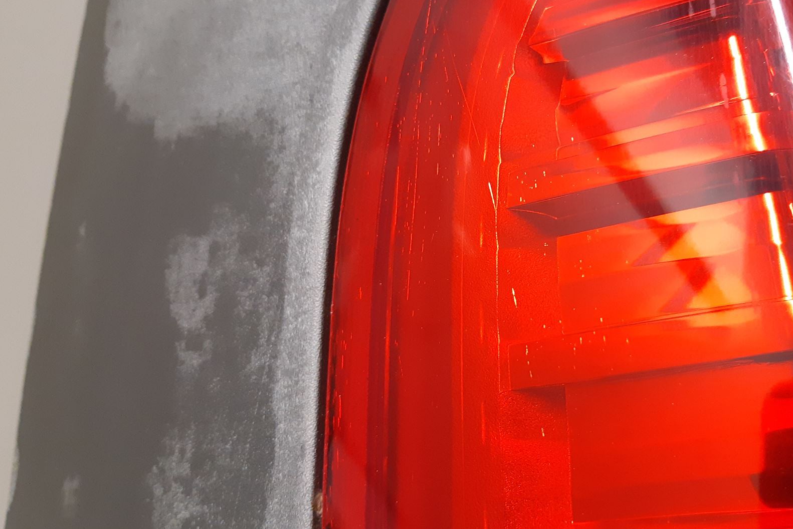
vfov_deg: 37.8
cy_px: 238
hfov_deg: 53.8
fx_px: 771
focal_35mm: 35
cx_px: 497
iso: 250
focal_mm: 3.93
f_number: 1.7
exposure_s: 1/50
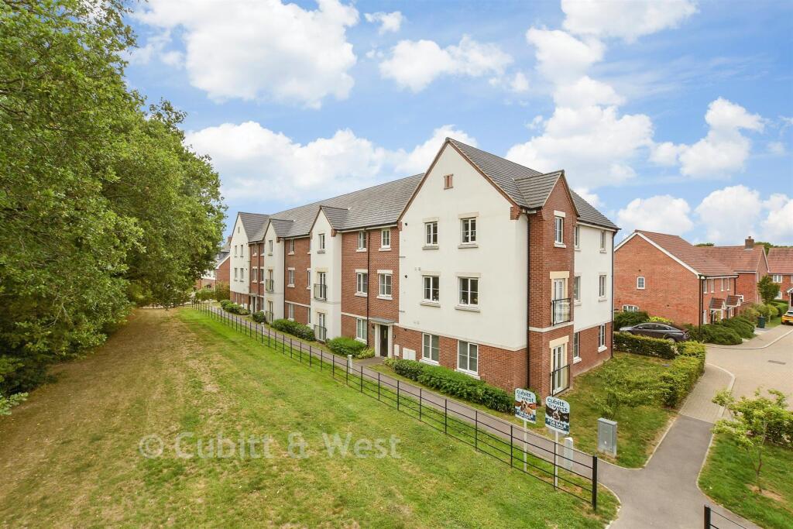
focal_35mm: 15
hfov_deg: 100.4
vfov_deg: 77.3
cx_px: 396
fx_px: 330
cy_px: 264
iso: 160
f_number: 11
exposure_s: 1/40
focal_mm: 10
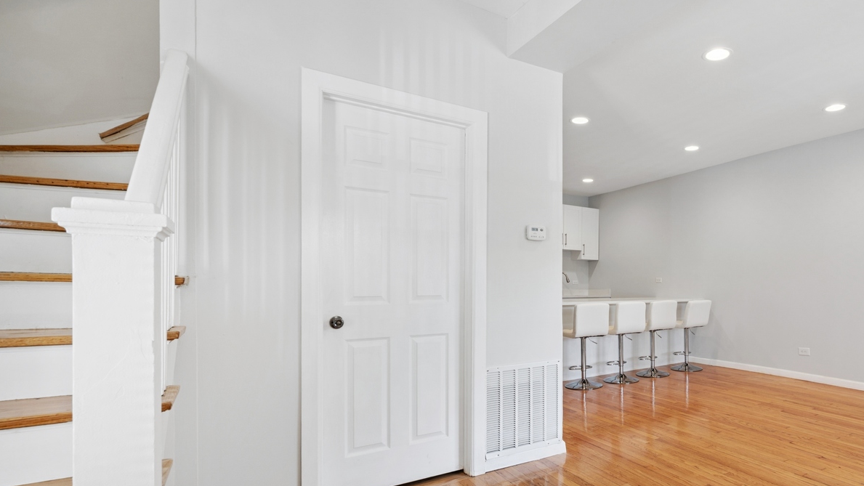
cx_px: 582
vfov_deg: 55.5
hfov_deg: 83.4
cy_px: 292
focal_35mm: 20
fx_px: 458
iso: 200
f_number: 9.5
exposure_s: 1/15
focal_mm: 14
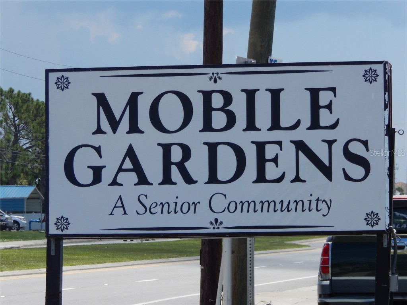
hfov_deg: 7.9
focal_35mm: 252
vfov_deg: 5.9
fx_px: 2963
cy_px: 152
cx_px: 204
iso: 125
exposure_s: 1/800
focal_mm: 44.9
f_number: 5.6
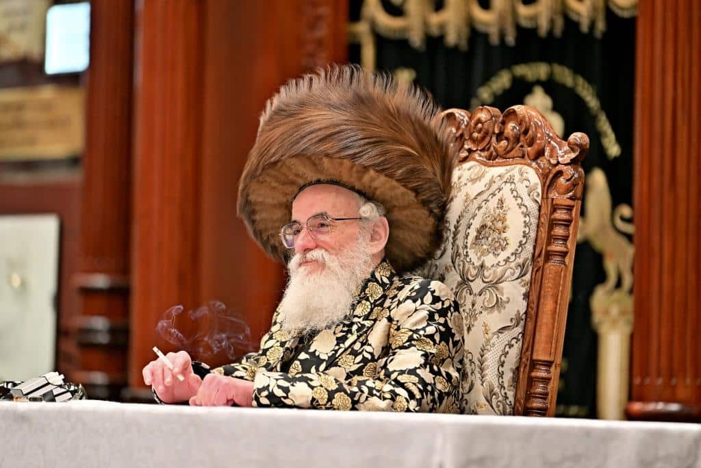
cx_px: 350
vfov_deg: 6.9
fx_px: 3895
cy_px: 234
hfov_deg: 10.3
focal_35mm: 200
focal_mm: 200
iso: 400
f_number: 2.8
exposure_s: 1/320
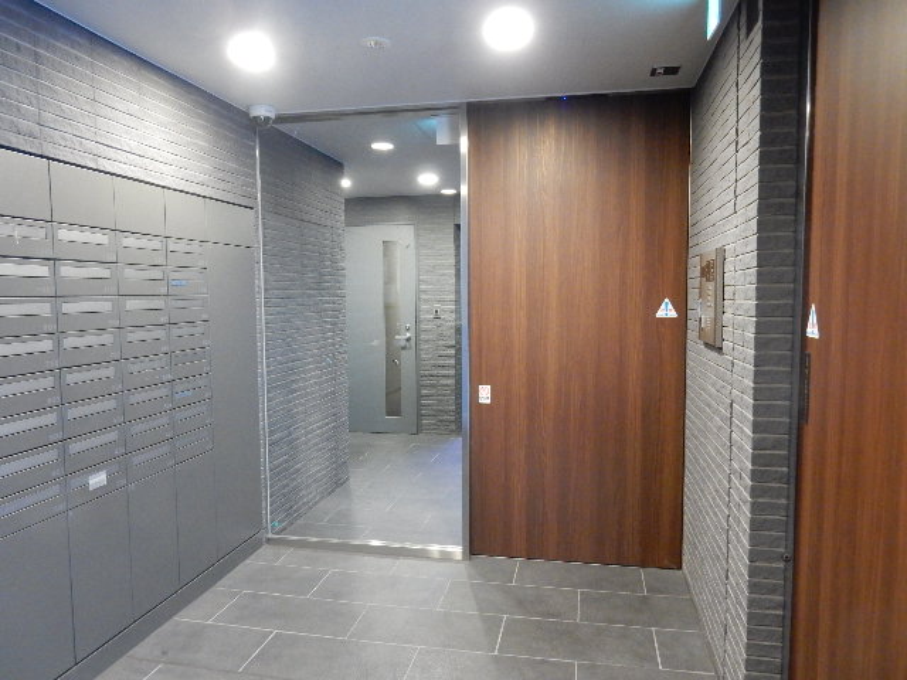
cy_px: 340
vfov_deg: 54.9
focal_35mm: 25
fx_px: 655
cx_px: 454
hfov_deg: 69.4
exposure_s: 1/8
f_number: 3.7
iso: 800
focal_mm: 4.5
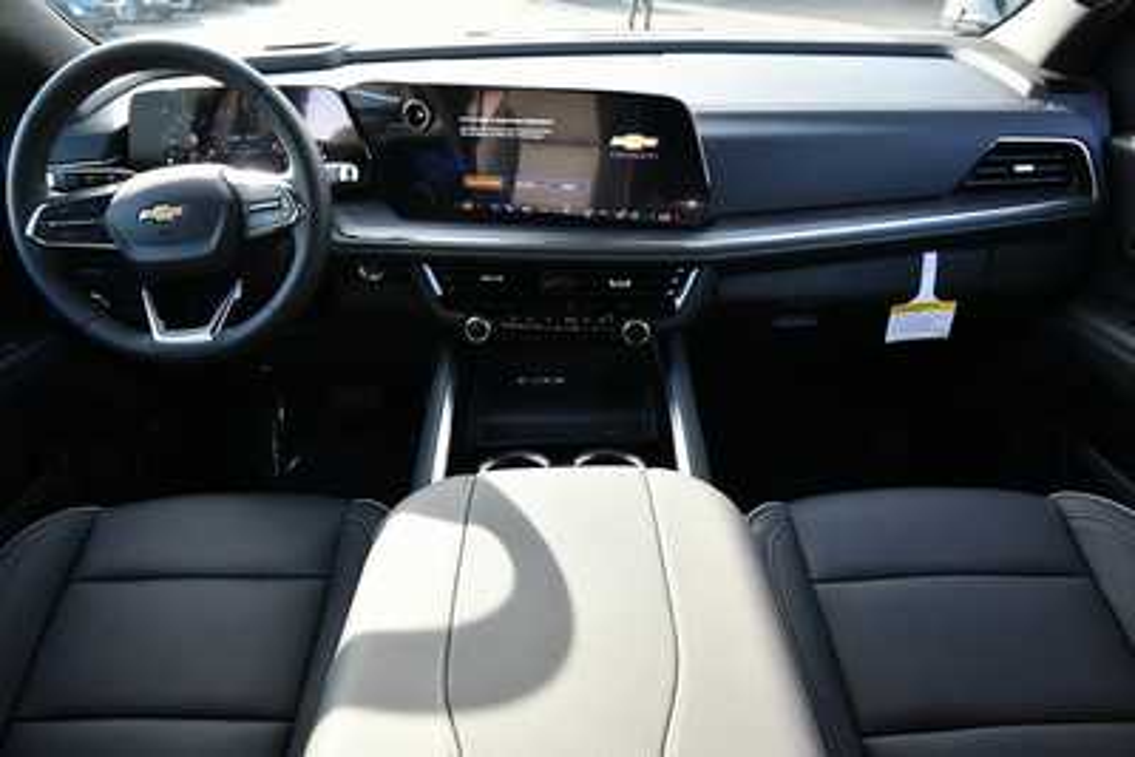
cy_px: 378
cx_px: 568
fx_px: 662
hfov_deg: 81.2
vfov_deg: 59.5
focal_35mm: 21
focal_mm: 14
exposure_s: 1/200
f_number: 5
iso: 800
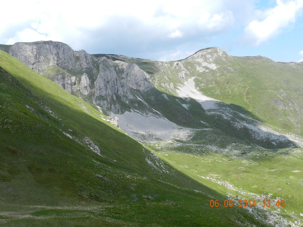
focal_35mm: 38
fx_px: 333
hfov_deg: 49.0
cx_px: 152
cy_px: 114
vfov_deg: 37.7
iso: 160
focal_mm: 6.7
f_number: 4
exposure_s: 1/800
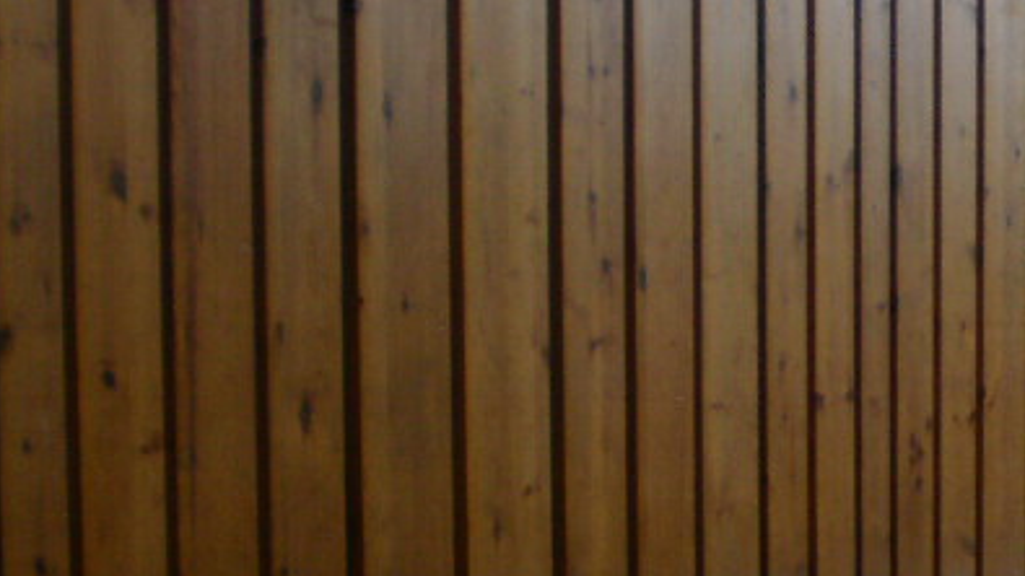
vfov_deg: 9.2
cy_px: 973
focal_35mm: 127
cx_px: 1111
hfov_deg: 16.4
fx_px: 3451
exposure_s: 1/60
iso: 100
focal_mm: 6.3
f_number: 3.1
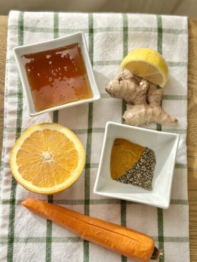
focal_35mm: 48
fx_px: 364
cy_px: 131
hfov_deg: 30.3
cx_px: 98
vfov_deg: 39.7
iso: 80
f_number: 1.78
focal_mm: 6.86
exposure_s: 1/1019
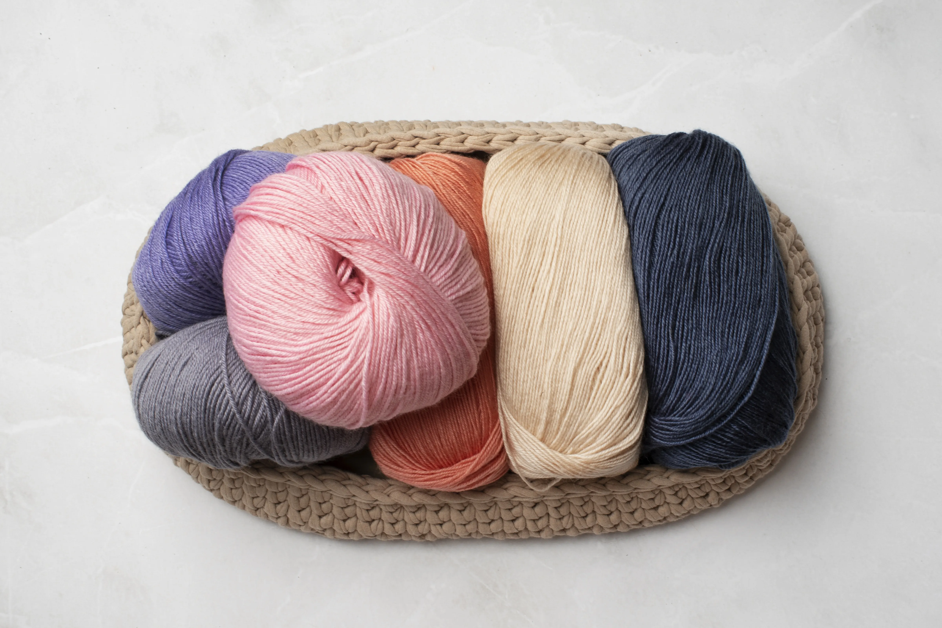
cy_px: 314
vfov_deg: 25.5
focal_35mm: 53
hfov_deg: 37.5
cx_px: 471
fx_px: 1387
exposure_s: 1/100
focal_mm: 35
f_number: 11
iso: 100
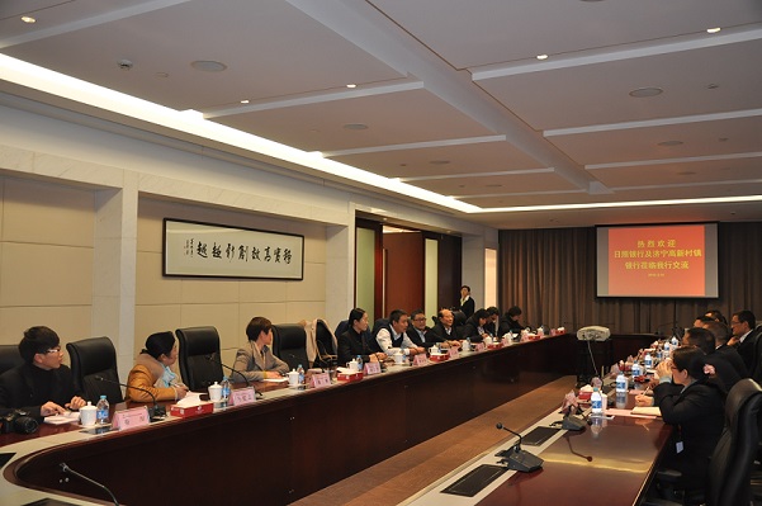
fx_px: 951
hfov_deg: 43.7
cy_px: 253
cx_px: 381
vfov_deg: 29.8
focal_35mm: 45
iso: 800
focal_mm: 30
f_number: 4.2
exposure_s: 1/80
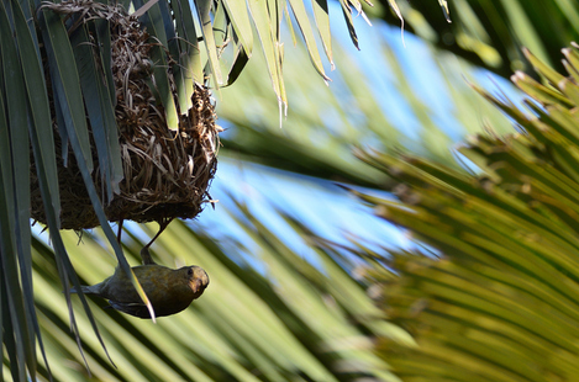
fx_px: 5389
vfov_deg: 4.1
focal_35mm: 336
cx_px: 173
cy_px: 189
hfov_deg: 6.1
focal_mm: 150
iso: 200
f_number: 5
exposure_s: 1/400
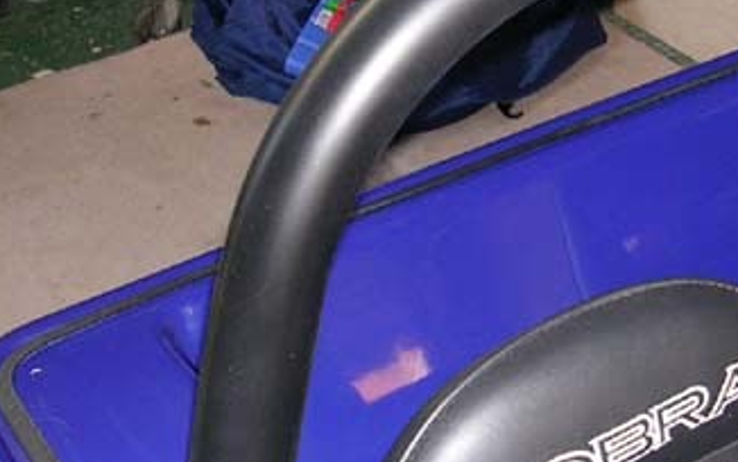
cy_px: 206
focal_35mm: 79
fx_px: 1589
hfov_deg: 25.1
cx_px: 700
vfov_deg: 16.5
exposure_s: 1/60.1
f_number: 2.8
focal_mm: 5.8
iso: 83
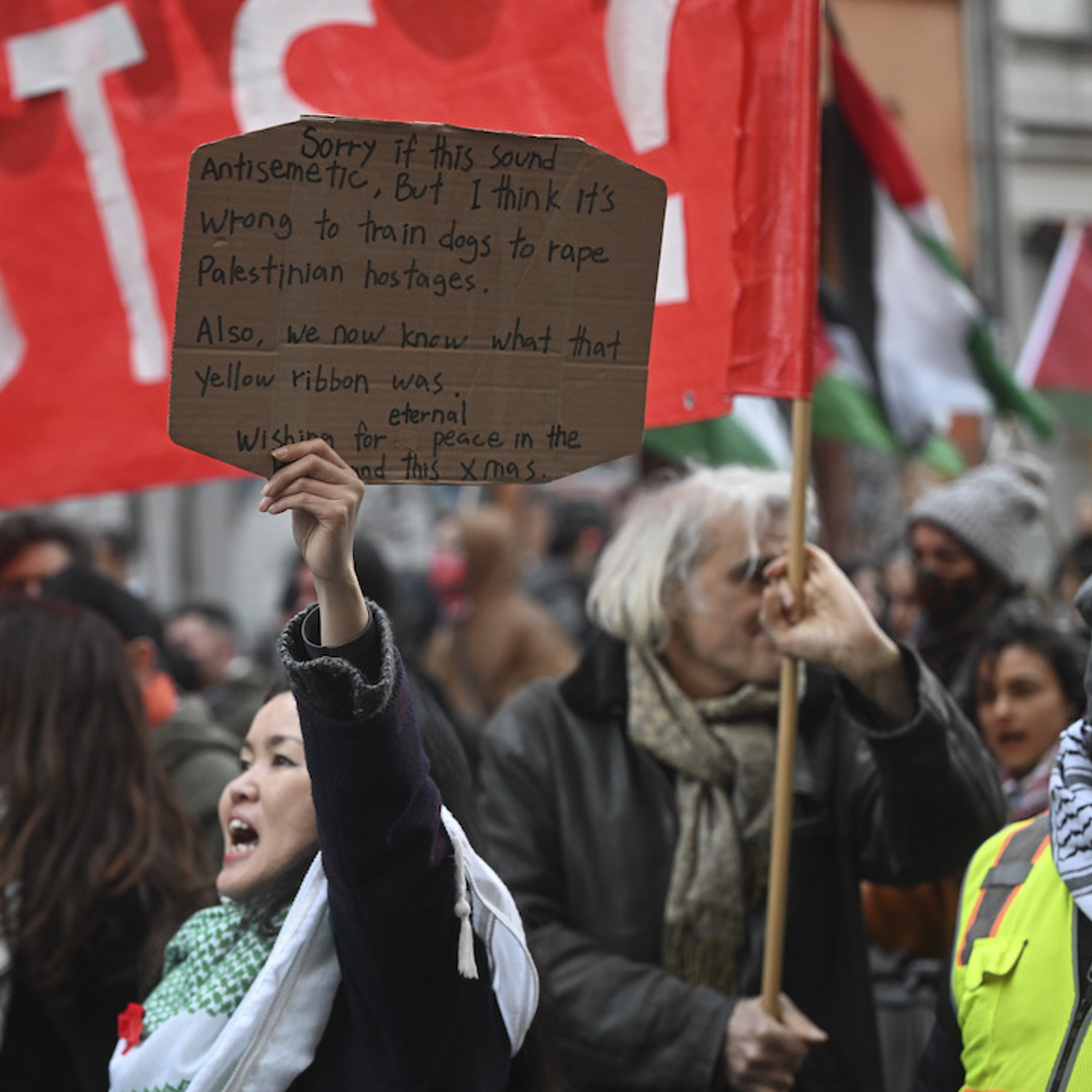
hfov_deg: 17.6
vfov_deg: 17.6
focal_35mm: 99
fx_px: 3533
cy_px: 591
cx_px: 433
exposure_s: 1/200
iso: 800
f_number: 2.8
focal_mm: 70
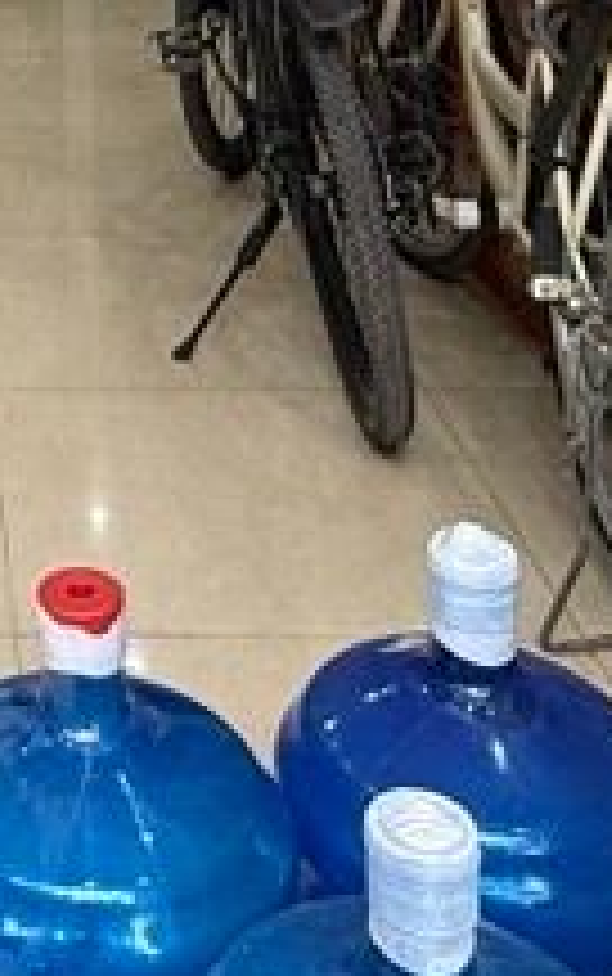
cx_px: -189
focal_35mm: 70
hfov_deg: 17.5
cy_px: -297
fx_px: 1864
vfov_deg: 25.3
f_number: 2.2
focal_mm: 2.22
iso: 320
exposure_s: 1/50
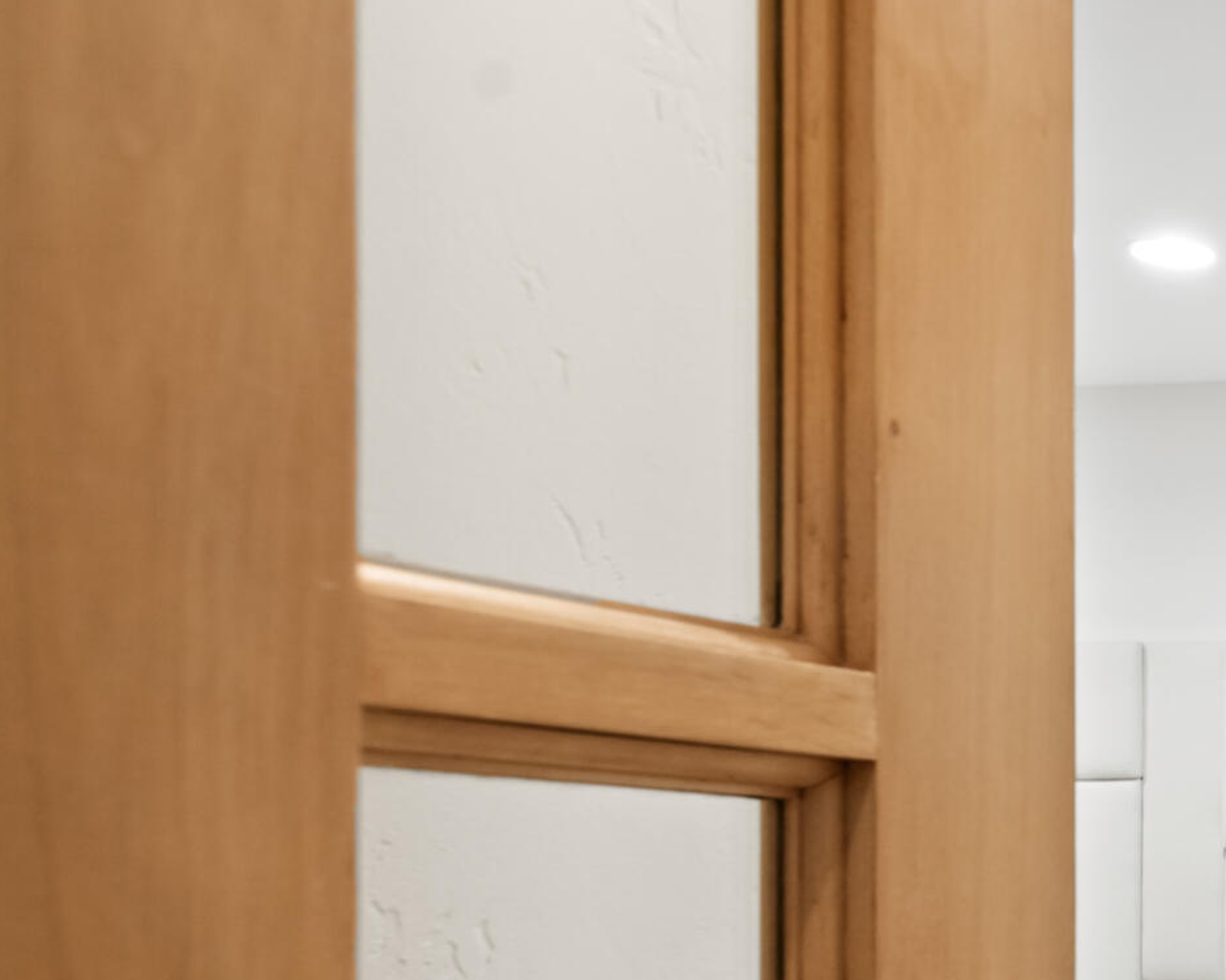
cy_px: 949
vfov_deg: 22.4
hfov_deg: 22.8
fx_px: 2395
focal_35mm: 66
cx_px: 1891
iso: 320
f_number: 7.1
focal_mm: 22
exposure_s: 1/4
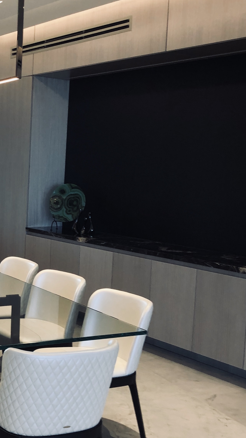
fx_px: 626
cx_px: 1
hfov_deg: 21.5
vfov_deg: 38.4
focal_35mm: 54
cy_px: 253
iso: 25
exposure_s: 1/30
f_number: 1.8
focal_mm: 4
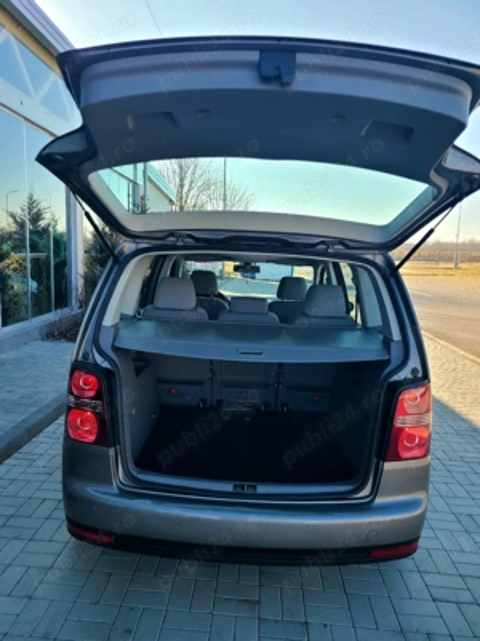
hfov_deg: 53.1
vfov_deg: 67.3
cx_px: 240
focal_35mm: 26
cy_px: 320
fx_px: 481
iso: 40
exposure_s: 1/500
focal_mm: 5.4
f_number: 1.8
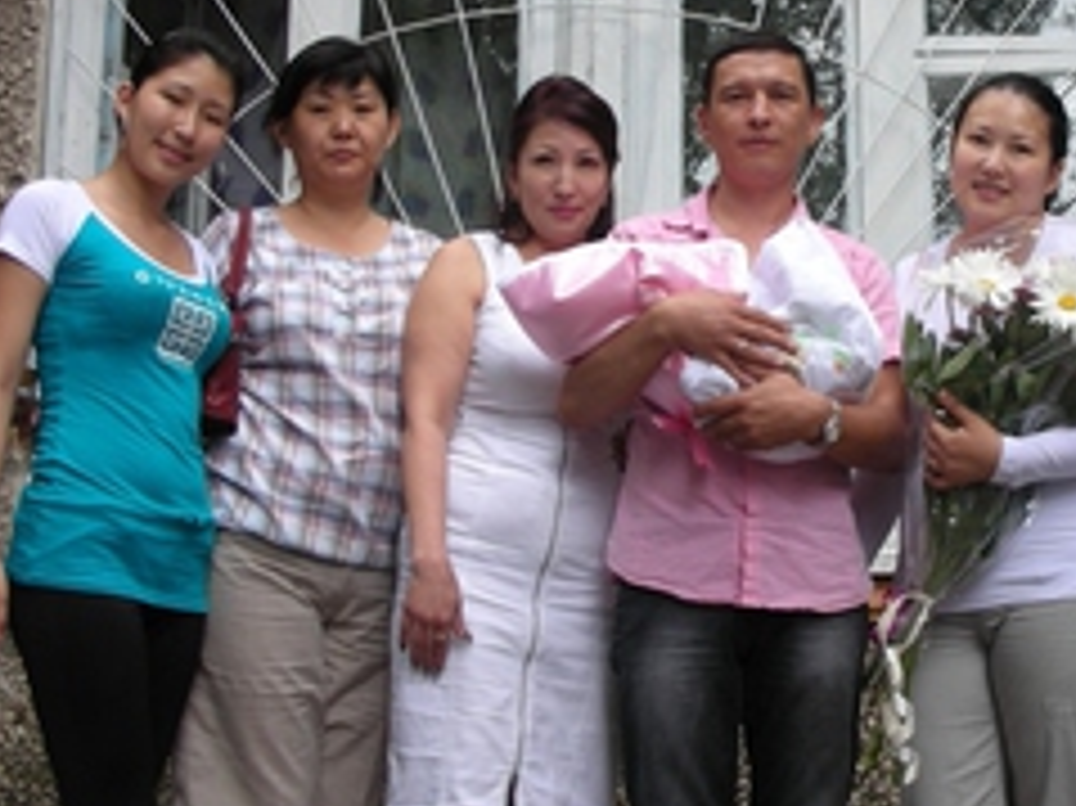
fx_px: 2051
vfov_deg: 22.1
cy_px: 257
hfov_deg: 29.1
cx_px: 747
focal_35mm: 66
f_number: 3
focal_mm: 5.8
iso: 50
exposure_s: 1/60.8
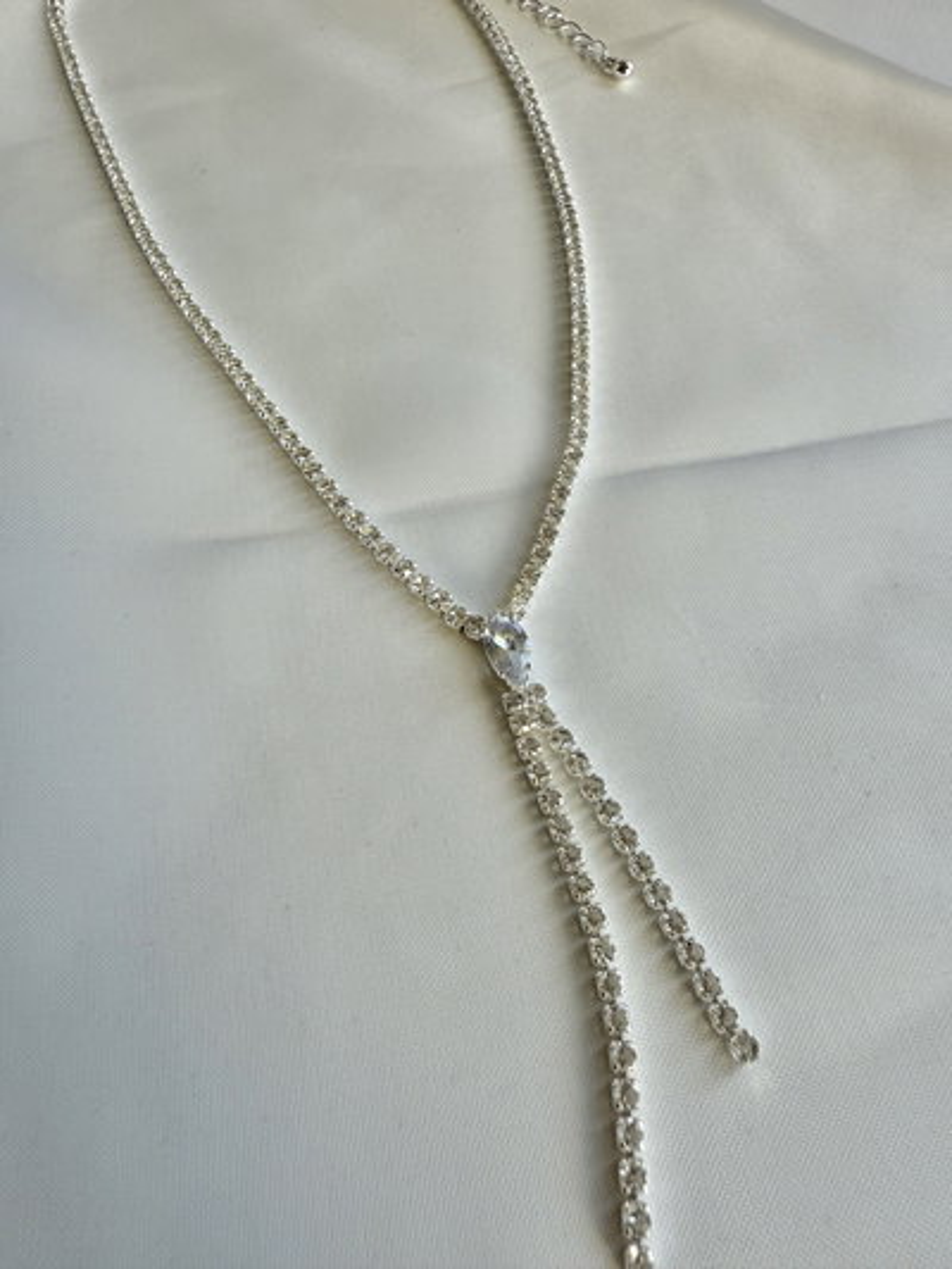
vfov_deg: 71.6
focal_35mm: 24
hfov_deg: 56.8
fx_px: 880
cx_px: 476
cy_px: 634
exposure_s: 1/99
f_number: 2.2
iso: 40
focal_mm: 2.22
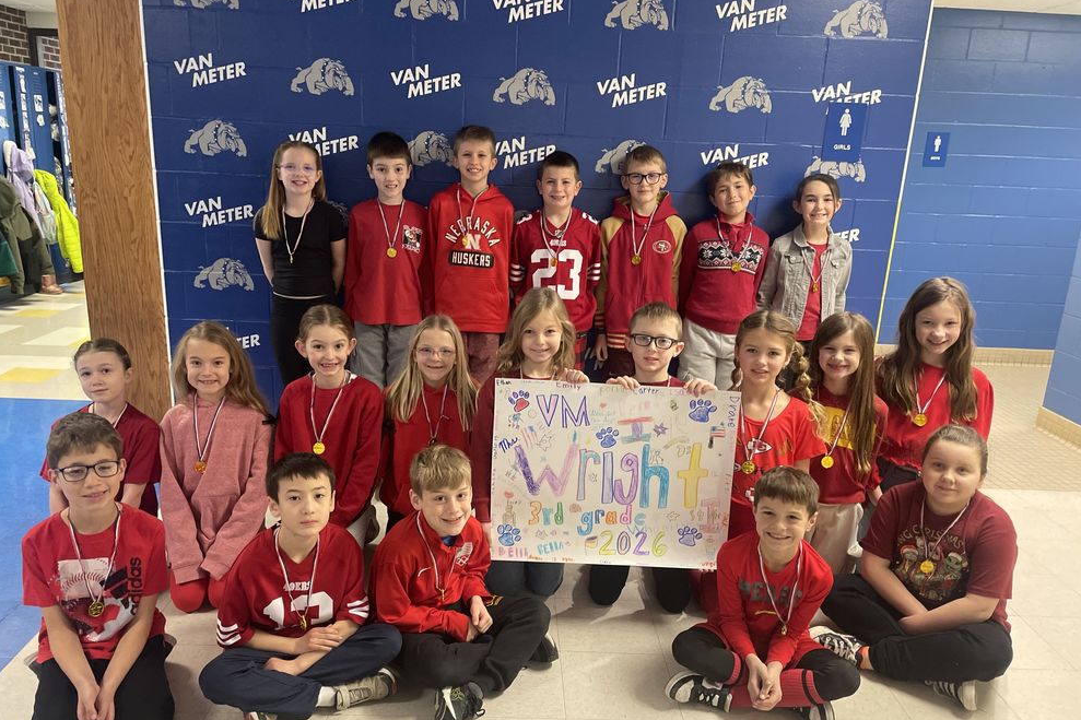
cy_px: 415
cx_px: 522
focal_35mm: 28
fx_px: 841
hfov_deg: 65.5
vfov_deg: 46.2
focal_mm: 4.2
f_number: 1.6
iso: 320
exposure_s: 1/54
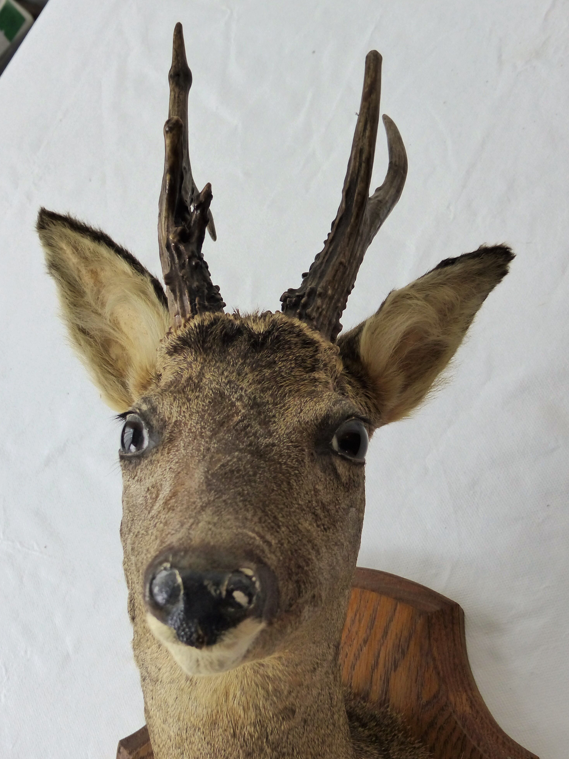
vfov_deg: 34.4
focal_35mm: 56
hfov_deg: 26.1
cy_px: 384
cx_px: 287
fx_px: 1228
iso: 400
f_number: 2.8
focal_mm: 9.4
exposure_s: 1/80
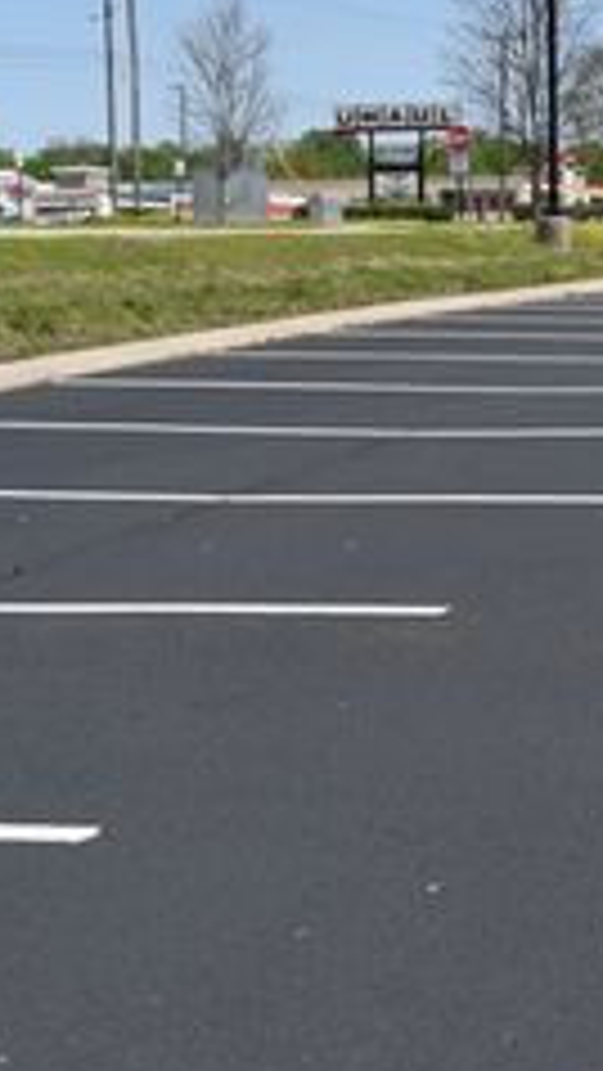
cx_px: 1202
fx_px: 2159
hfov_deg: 13.6
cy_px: 295
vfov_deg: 27.6
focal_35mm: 76
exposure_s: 1/320
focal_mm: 18
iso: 100
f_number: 9
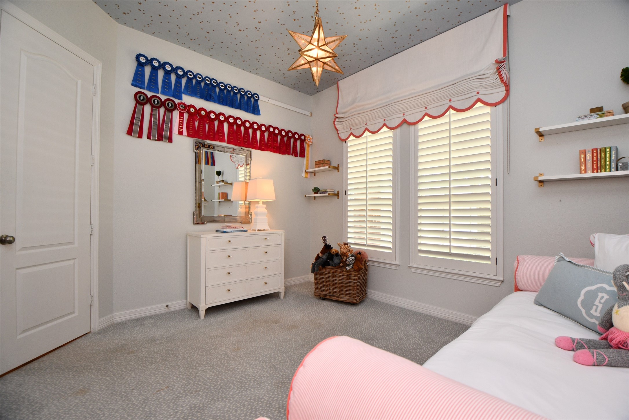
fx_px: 262
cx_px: 314
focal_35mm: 15
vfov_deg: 77.3
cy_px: 210
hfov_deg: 100.4
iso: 450
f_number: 4
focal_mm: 10
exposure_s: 1/60
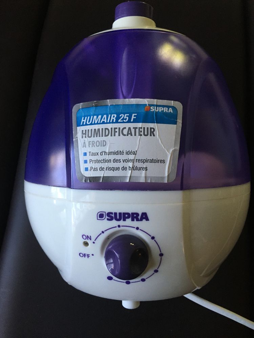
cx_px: 127
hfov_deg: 48.2
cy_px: 169
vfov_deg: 61.7
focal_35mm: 29
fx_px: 284
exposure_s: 1/33
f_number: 2.2
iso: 160
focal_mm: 4.15
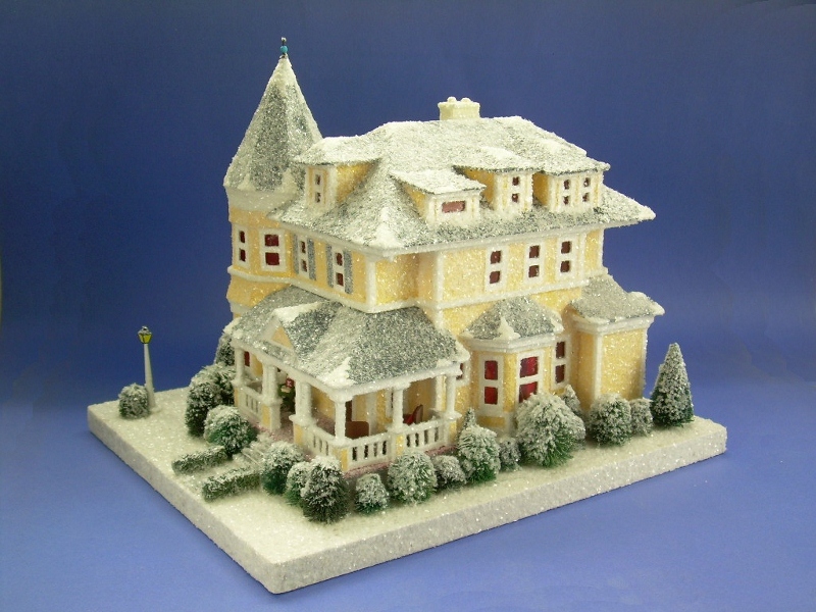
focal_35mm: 47
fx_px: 1108
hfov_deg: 40.4
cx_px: 408
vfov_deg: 30.9
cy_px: 306
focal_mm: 7.7
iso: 50
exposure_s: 1/3.4
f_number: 3
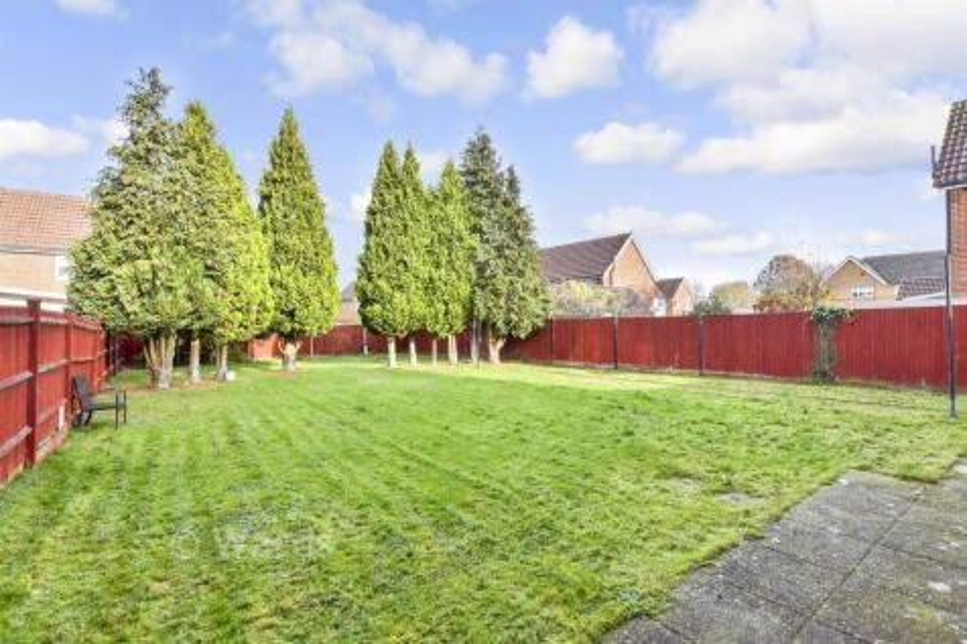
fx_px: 403
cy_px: 322
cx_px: 484
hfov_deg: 100.4
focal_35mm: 15
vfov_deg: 77.3
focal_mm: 10
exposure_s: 1/200
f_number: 8
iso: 320
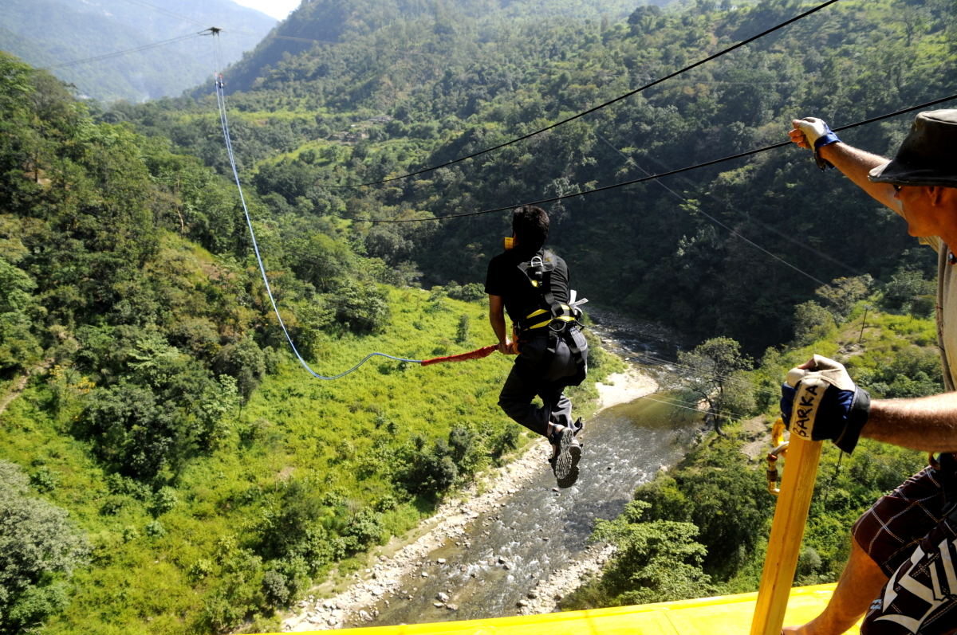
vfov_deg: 50.3
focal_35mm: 26
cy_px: 318
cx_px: 478
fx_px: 677
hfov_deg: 70.5
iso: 200
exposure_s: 1/640
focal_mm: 17
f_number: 5
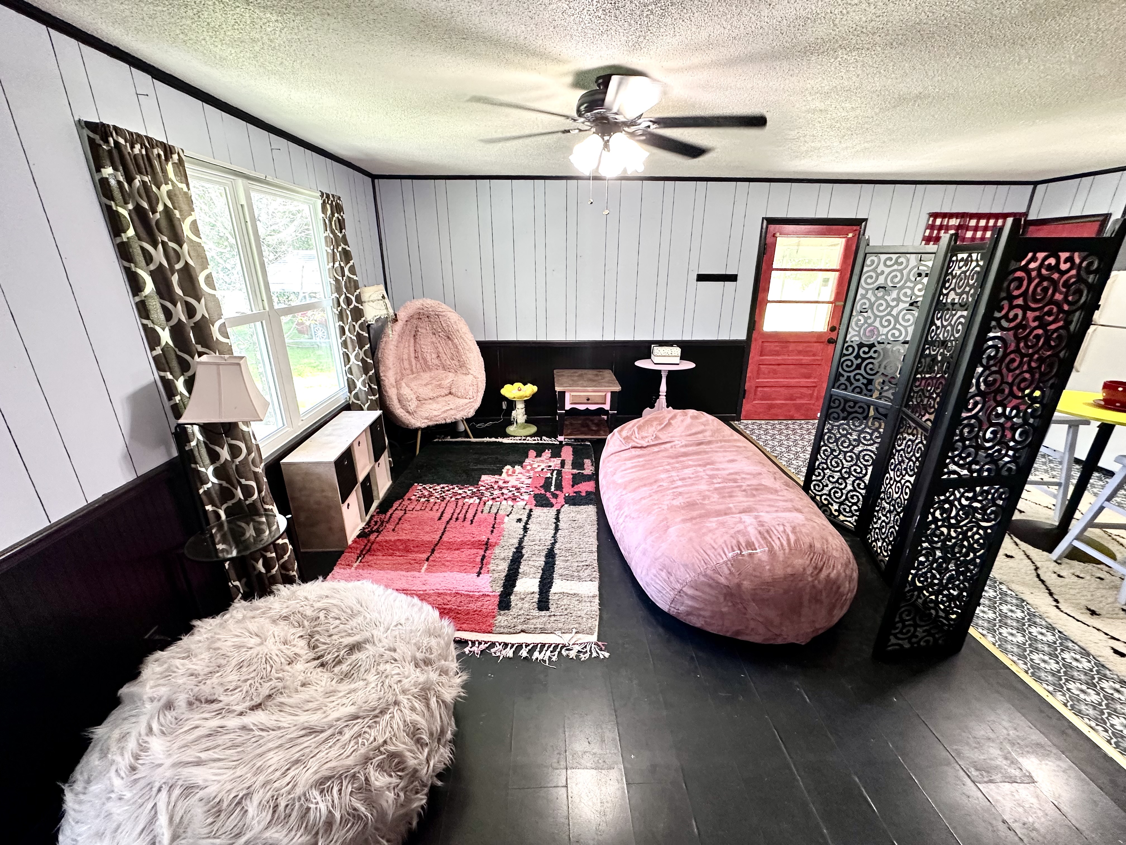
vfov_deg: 85.7
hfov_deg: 102.1
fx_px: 455
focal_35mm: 14
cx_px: 563
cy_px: 422
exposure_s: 1/60
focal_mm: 2.22
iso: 250
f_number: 2.2
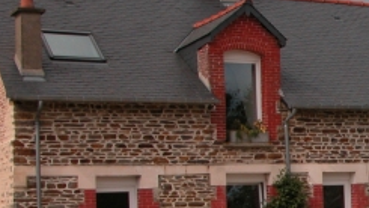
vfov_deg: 11.4
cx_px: 468
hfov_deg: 18.8
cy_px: 184
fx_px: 1037
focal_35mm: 106
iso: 100
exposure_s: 1/375
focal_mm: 8.9
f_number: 6.3
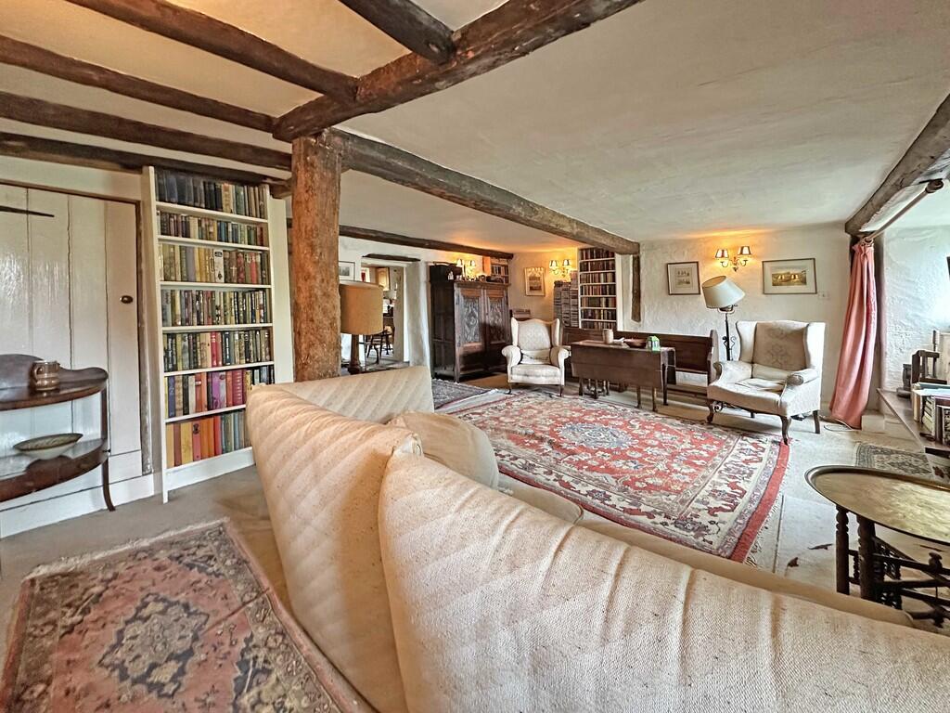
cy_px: 356
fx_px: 384
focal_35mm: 14
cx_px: 475
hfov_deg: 102.1
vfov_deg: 85.7
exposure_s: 1/50
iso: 640
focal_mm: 2.22
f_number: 2.2
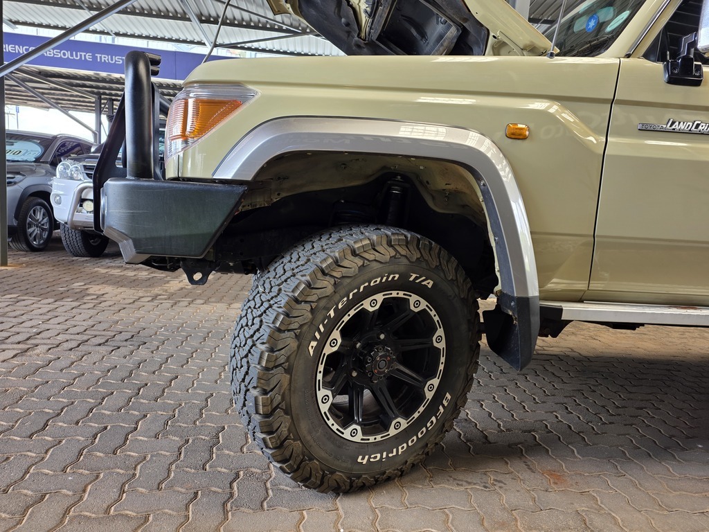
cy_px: 266
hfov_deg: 73.9
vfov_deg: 58.9
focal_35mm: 23
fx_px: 471
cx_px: 354
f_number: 1.7
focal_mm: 6.25
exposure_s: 1/180
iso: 50
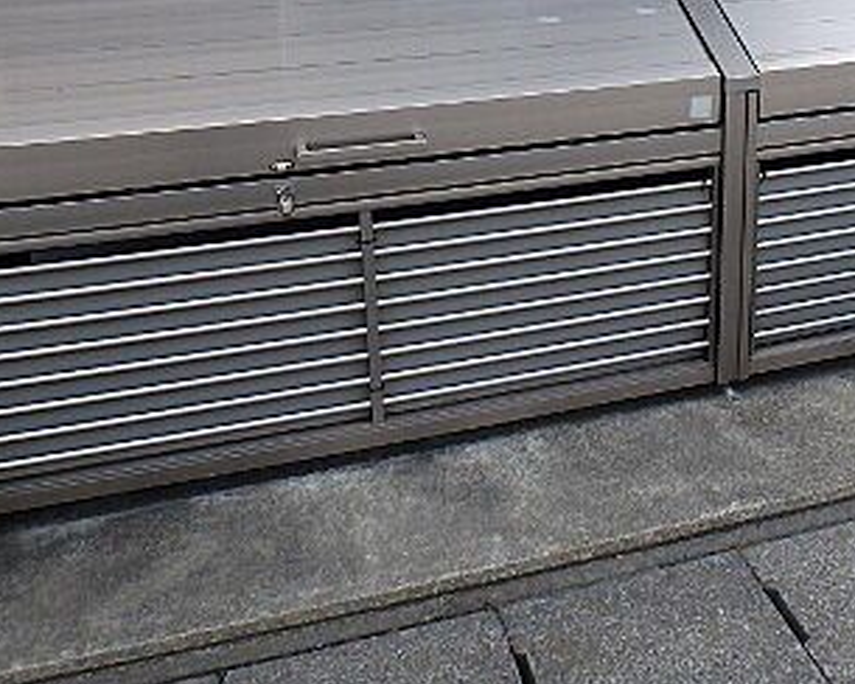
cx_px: 614
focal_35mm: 43
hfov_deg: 41.9
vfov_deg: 33.3
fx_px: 1088
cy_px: 84
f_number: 3.5
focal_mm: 3.7
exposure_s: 1/100
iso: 125
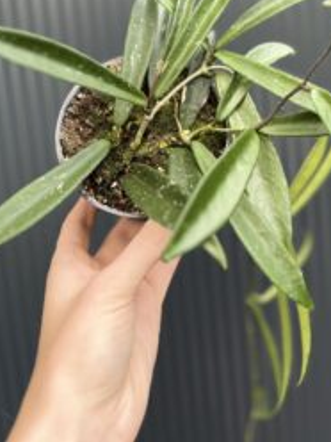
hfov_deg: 34.2
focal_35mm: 42
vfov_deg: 42.7
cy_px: 87
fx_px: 535
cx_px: 198
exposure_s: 1/121
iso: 40
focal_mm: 5.1
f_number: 1.6
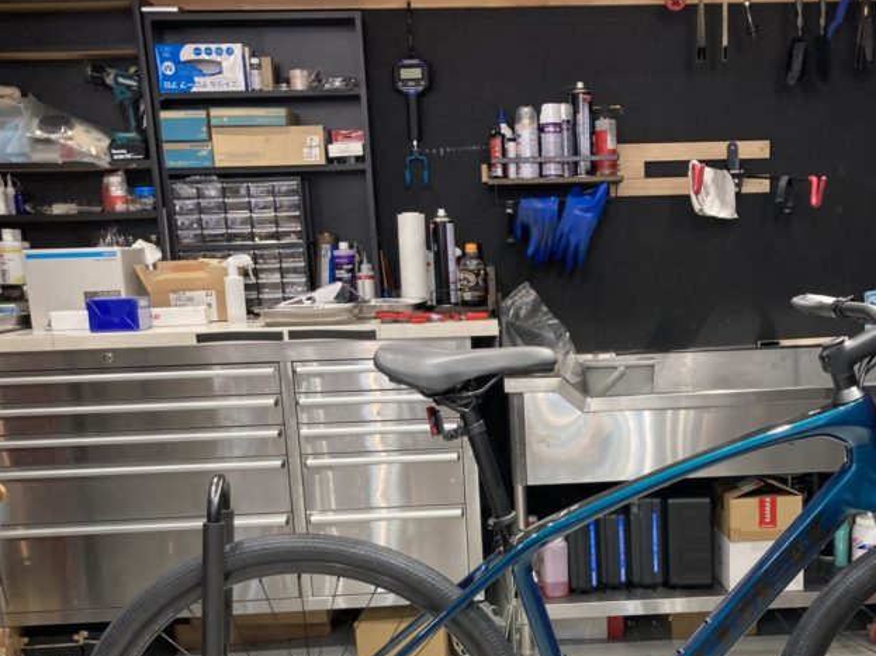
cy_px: 531
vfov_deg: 30.7
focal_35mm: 46
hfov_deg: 40.7
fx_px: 1164
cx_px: 584
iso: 125
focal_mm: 3.99
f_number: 1.8
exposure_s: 1/50
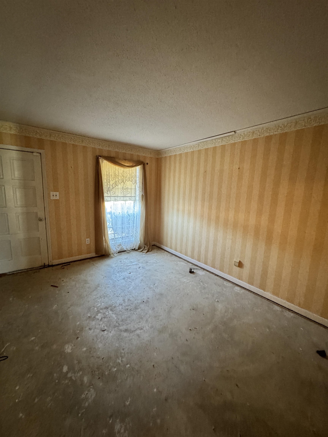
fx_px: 177
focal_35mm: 14
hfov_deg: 85.7
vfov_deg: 102.1
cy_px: 218
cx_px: 164
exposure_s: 1/60
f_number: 2.2
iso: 800
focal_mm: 2.22
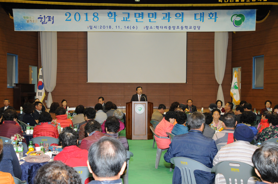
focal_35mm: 60
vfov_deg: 22.6
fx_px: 463
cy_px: 92
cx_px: 139
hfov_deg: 33.4
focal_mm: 40
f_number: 8
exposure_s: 1/60
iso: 1250
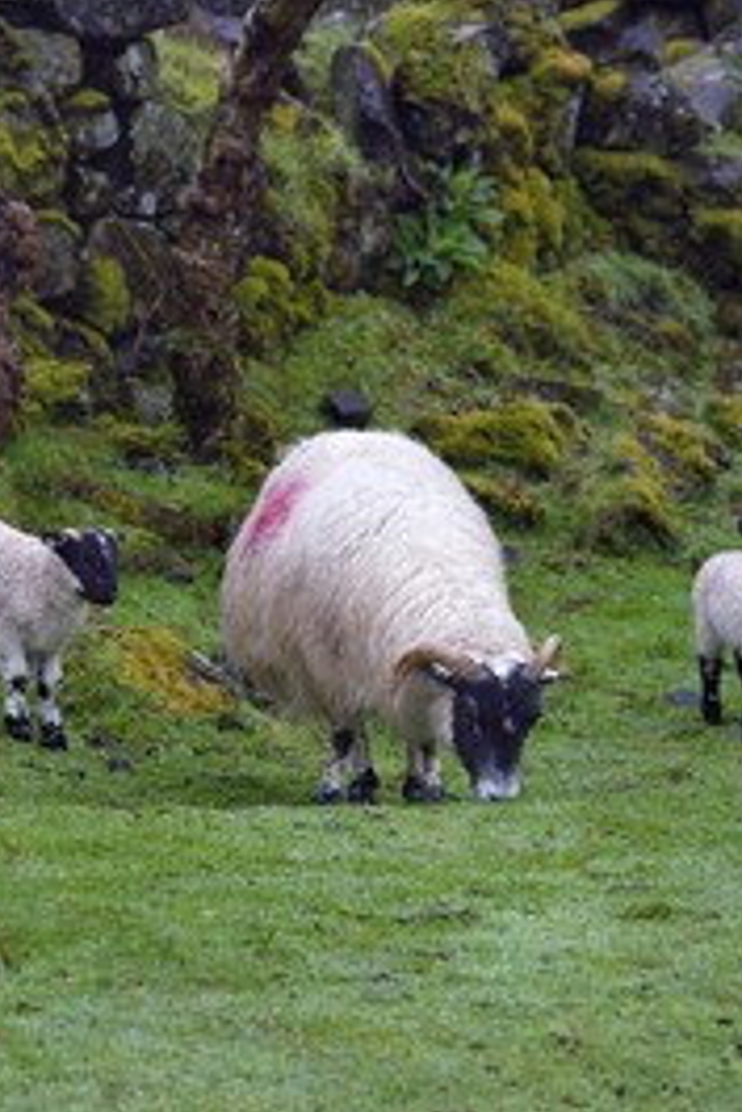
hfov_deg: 6.4
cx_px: 151
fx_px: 6607
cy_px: 541
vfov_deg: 9.6
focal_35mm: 214
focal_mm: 135
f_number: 5.6
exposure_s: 1/200
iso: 400
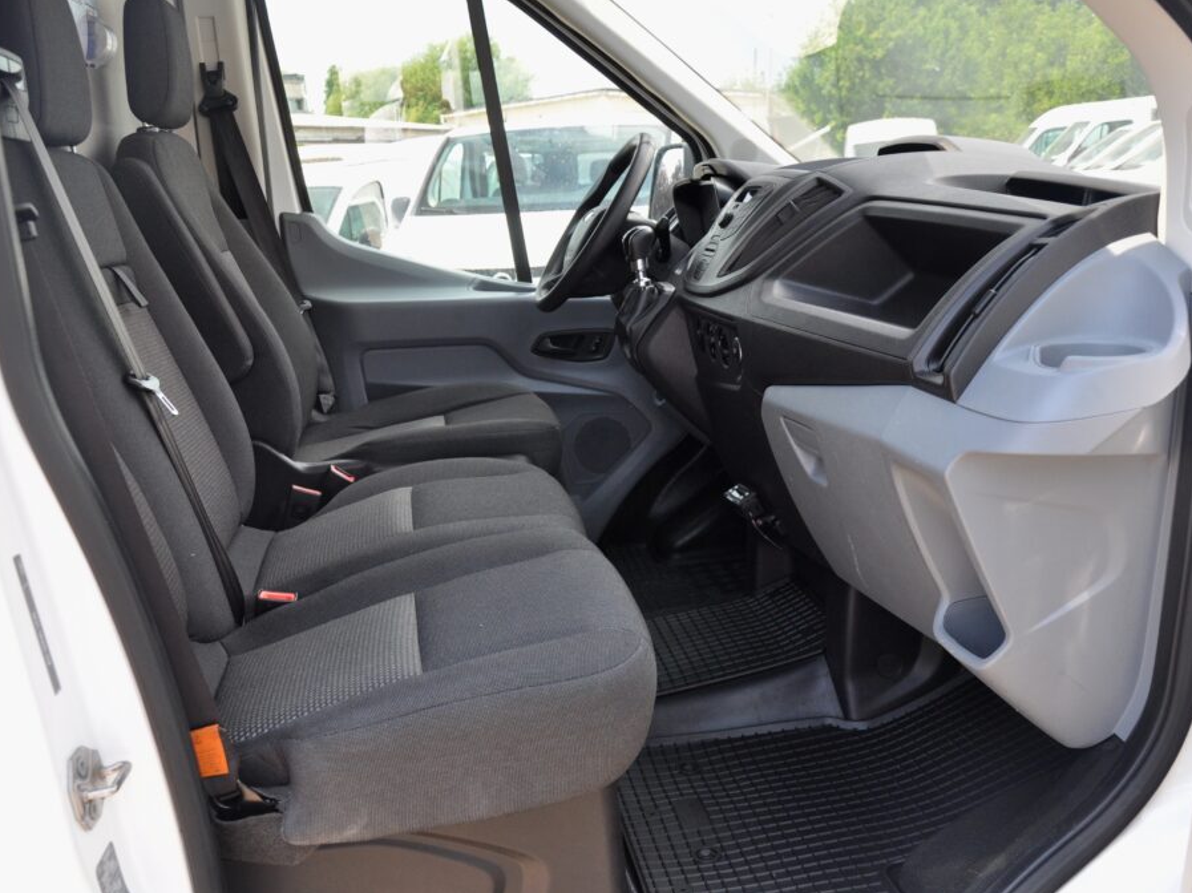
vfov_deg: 41.2
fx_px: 1189
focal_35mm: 35
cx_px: 561
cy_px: 446
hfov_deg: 53.2
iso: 500
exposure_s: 1/160
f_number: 6.3
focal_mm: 21
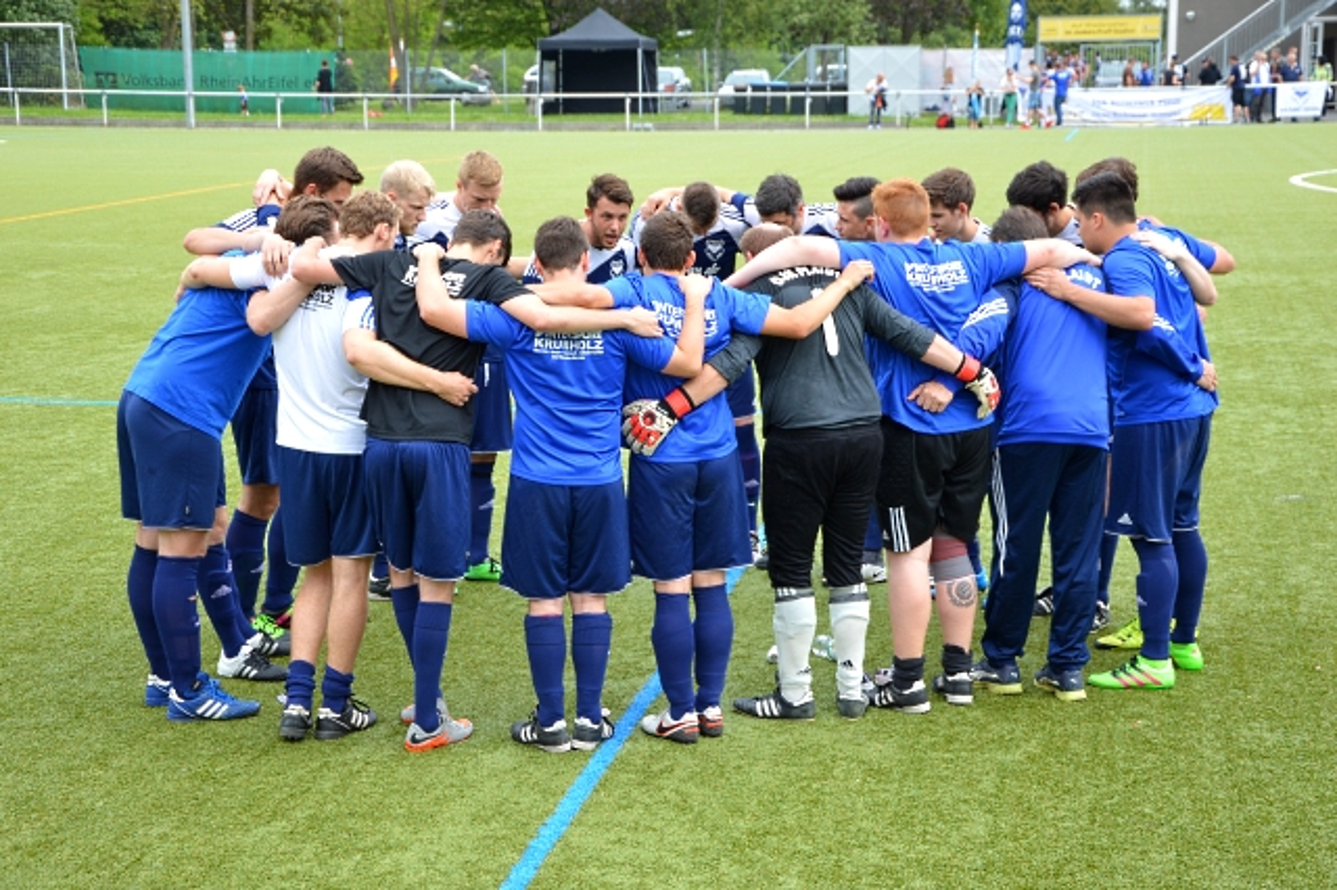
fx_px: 2784
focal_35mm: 75
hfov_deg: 27.0
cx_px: 668
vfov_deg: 18.2
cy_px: 445
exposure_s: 1/160
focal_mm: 50
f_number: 6.3
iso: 100
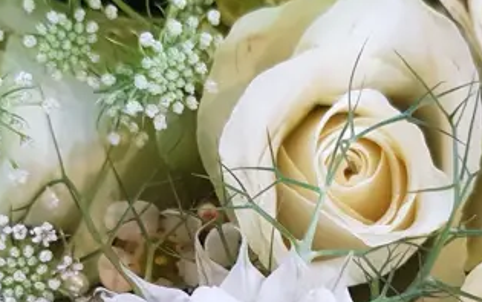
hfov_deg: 29.3
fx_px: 920
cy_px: 288
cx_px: 283
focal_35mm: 70
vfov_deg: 18.2
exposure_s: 1/33
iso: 250
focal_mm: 4.2
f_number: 1.7
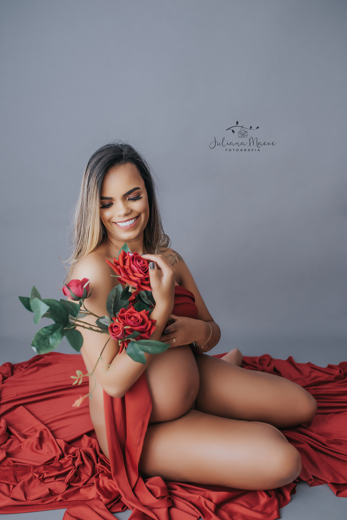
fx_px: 520
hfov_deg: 36.9
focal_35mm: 36
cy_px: 260
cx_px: 170
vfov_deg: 53.1
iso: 320
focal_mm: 35
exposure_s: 1/125
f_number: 3.2
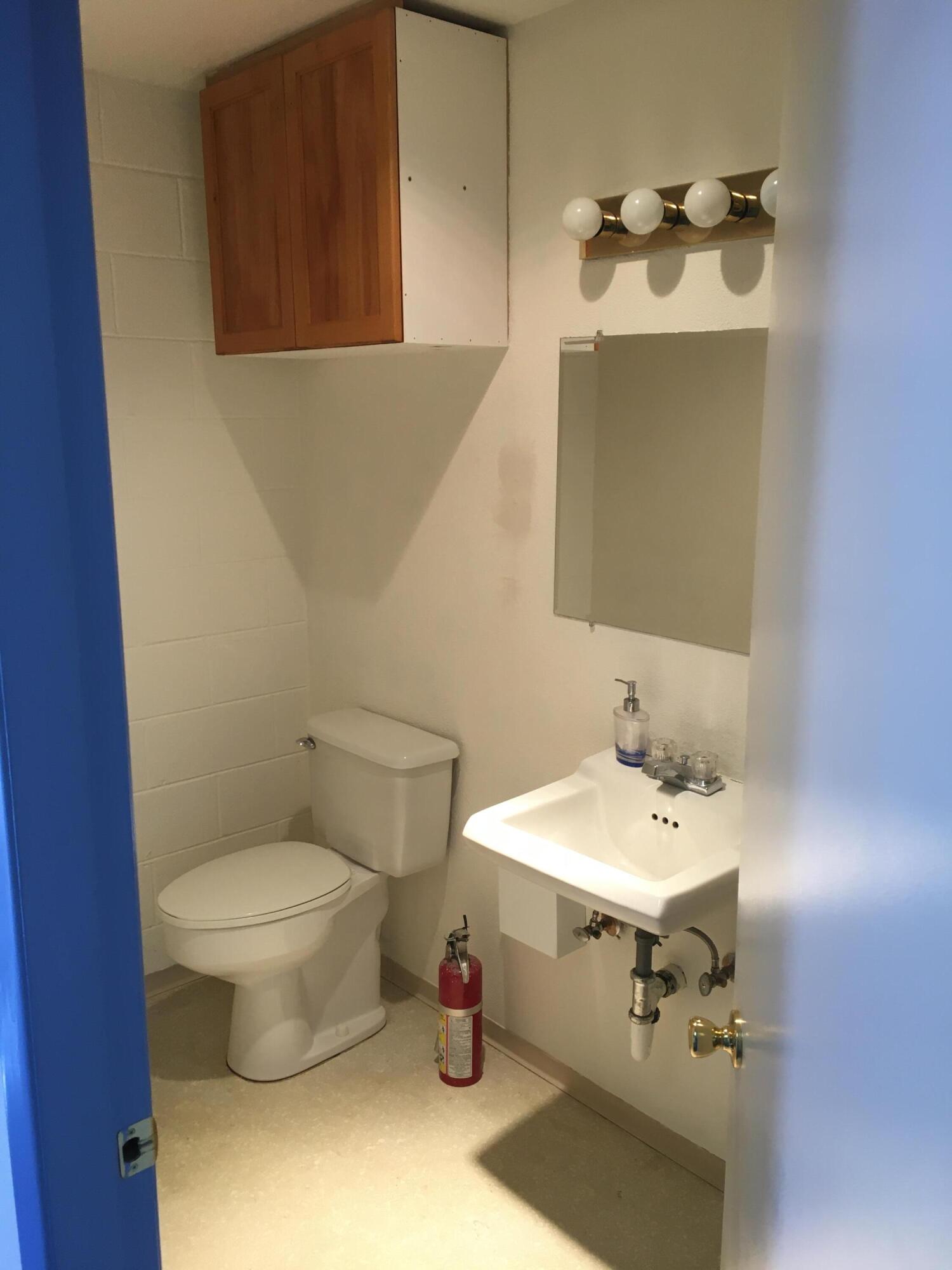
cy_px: 635
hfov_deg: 48.2
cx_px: 476
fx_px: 1063
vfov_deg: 61.7
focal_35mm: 29
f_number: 2.2
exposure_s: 1/30
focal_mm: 4.15
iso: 50
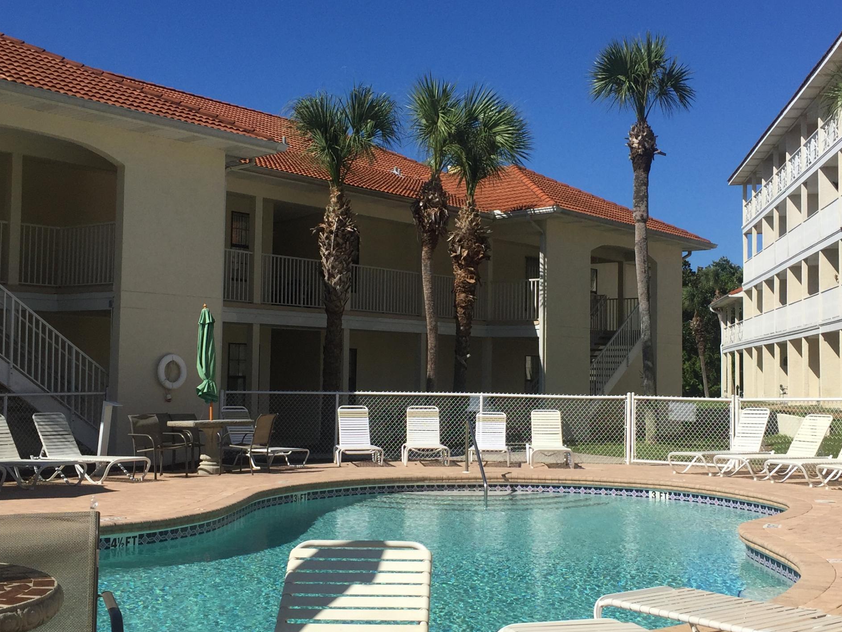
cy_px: 309
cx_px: 447
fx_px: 1119
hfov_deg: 41.2
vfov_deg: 31.5
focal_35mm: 46
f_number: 2.2
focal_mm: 4.15
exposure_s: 1/3597
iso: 32
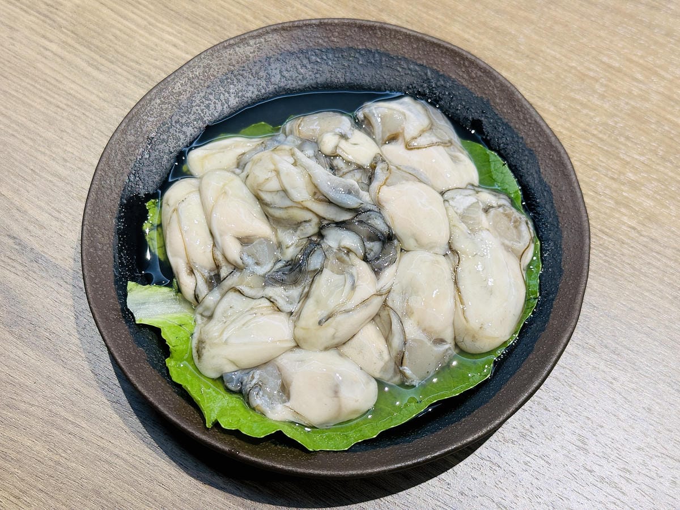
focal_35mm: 48
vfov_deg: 30.3
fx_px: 943
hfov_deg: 39.7
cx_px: 340
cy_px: 255
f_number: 1.78
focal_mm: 6.86
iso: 80
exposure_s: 1/76
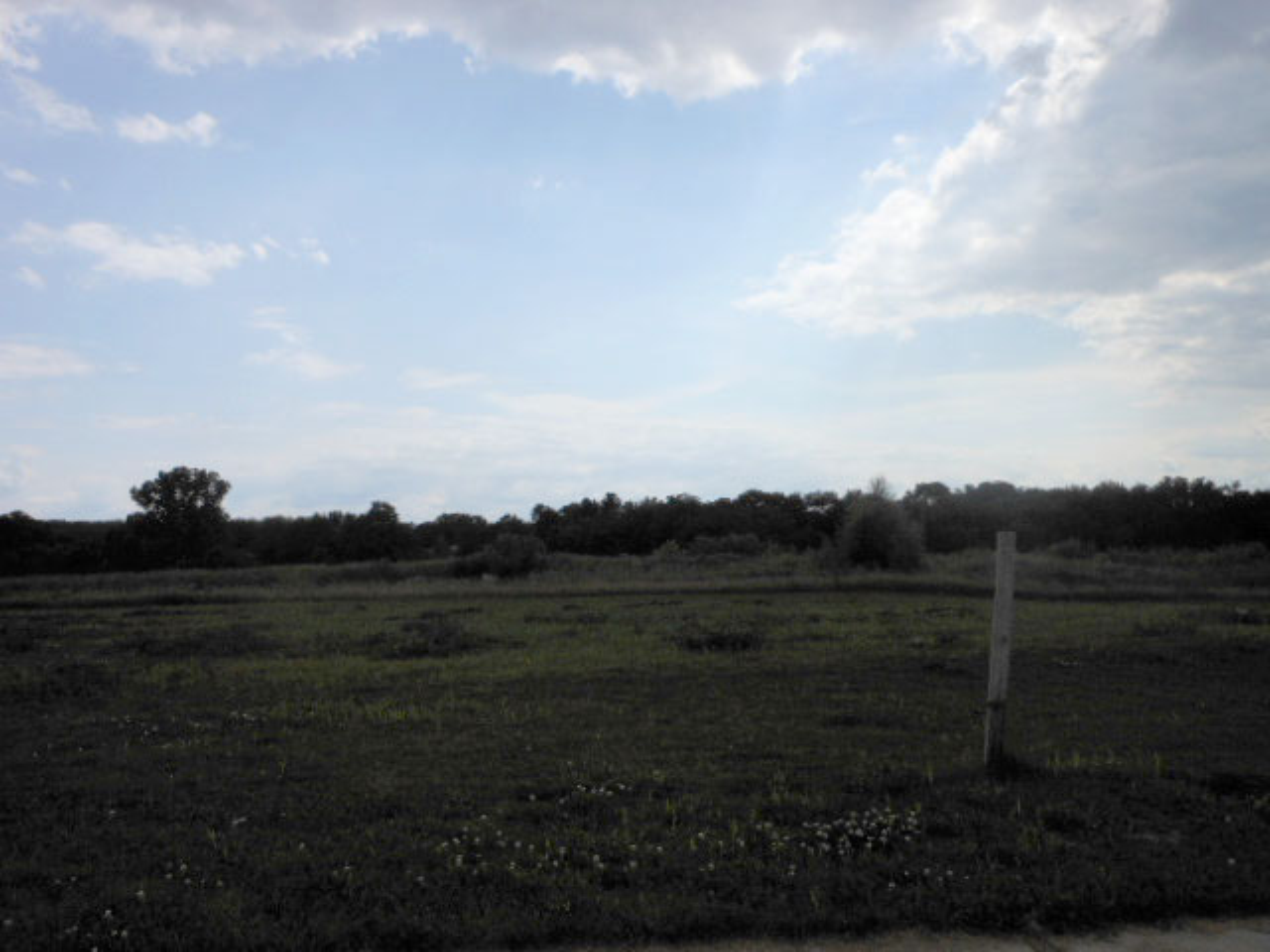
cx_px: 635
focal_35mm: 28
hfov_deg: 63.4
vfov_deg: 49.7
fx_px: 1027
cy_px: 476
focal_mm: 5
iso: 80
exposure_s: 1/2000
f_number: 3.7
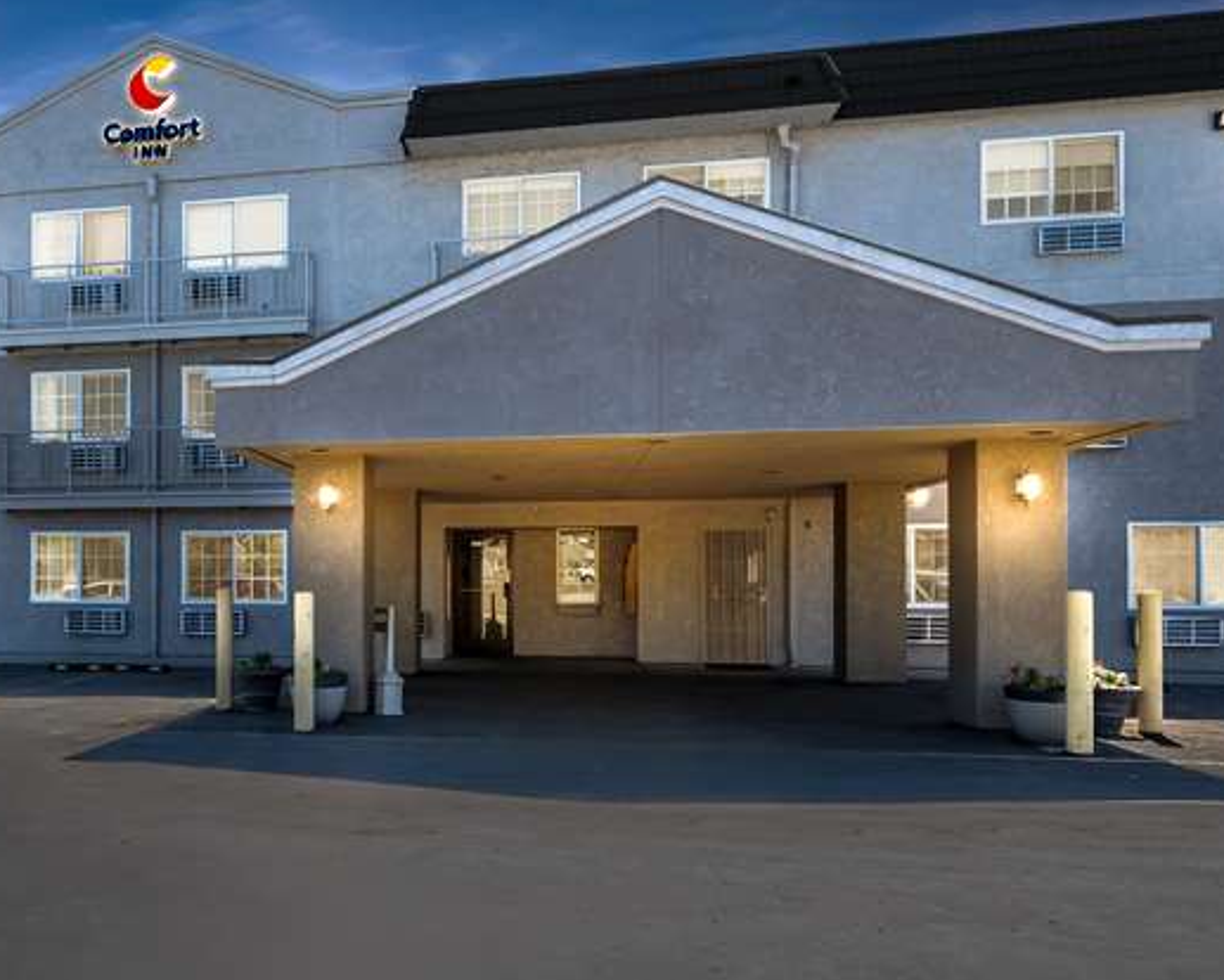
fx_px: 942
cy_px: 520
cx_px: 347
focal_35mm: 26
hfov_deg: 63.2
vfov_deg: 54.9
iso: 250
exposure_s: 1/80
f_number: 10
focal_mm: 14
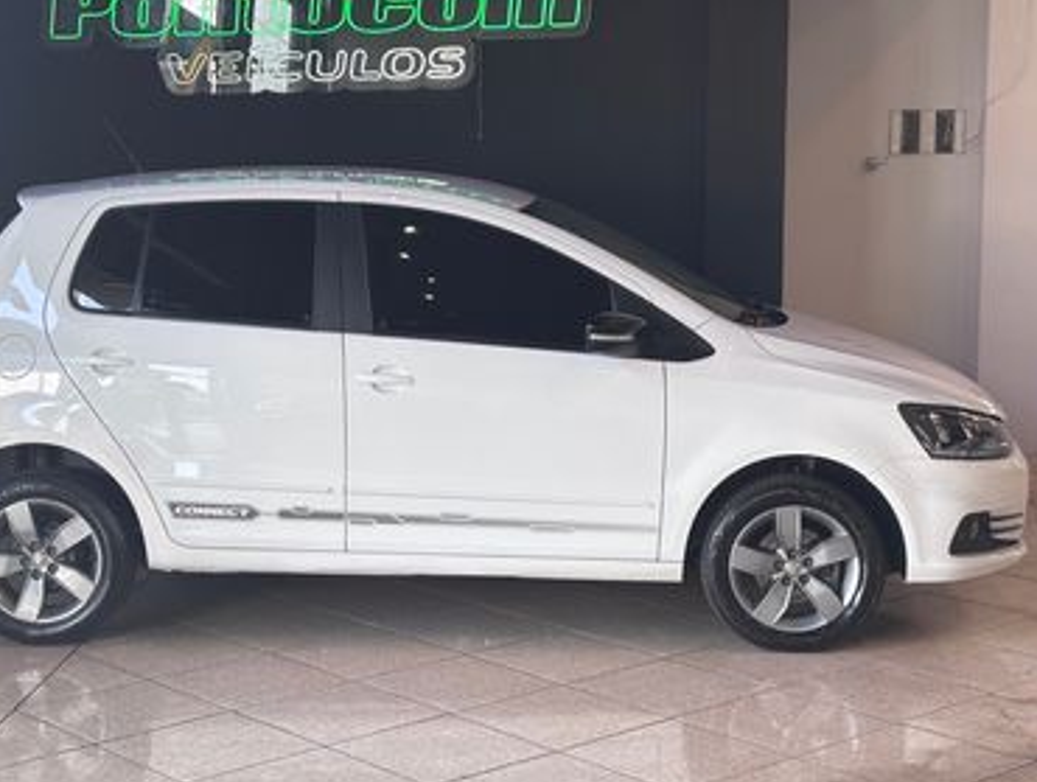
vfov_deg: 22.3
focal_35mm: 66
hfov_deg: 29.3
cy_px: 359
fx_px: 1981
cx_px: 471
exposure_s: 1/60
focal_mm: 5.96
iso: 40
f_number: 1.6
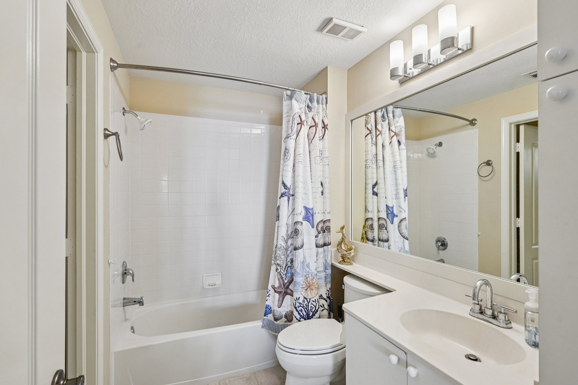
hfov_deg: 91.6
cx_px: 289
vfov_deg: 68.9
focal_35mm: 18
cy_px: 192
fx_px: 281
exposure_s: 1/10
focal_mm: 17.5
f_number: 8
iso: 400
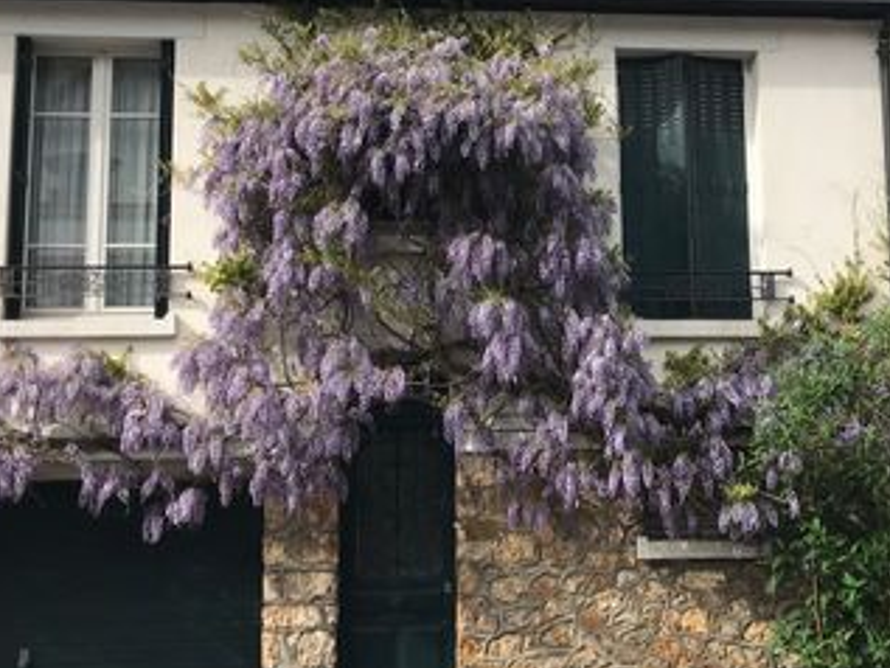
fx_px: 1363
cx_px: 542
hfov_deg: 36.0
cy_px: 264
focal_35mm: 53
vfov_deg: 27.5
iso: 20
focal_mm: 3.99
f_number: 1.8
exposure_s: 1/2083
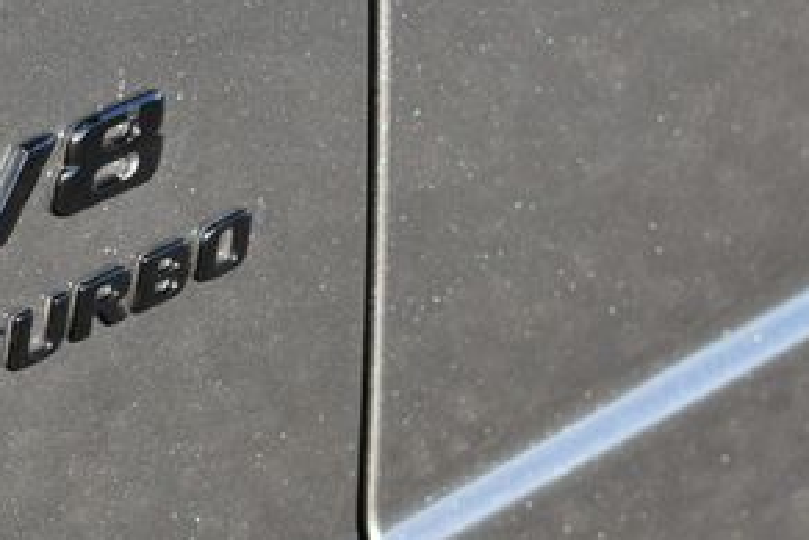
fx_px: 5418
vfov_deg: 5.7
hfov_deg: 8.5
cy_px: 50
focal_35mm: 241
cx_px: 66
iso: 220
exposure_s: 1/250
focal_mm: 55
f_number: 5.6
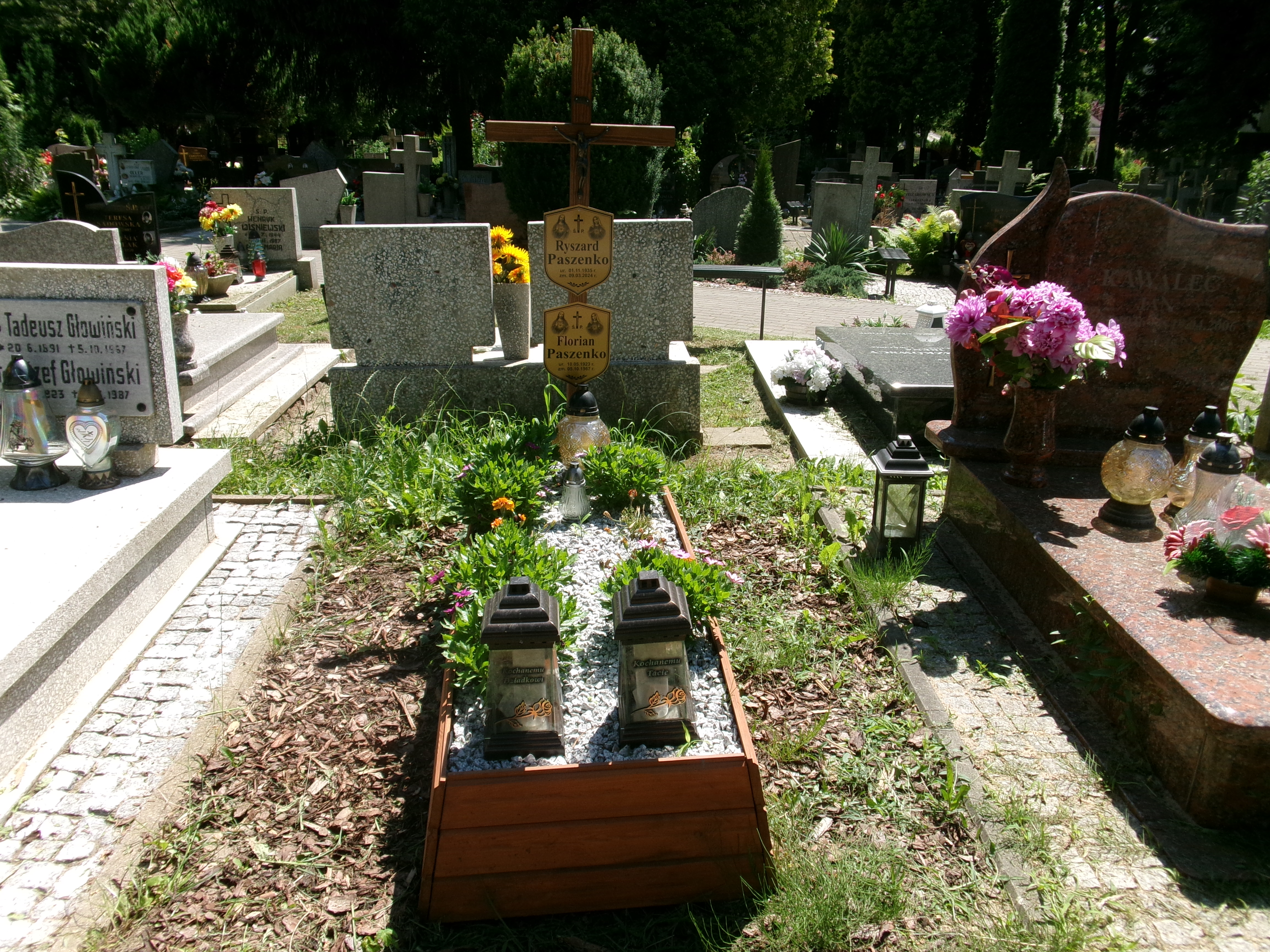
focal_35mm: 28
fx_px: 1027
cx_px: 635
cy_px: 476
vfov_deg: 49.7
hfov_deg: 63.4
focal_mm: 5.1
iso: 100
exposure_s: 1/85
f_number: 10.8
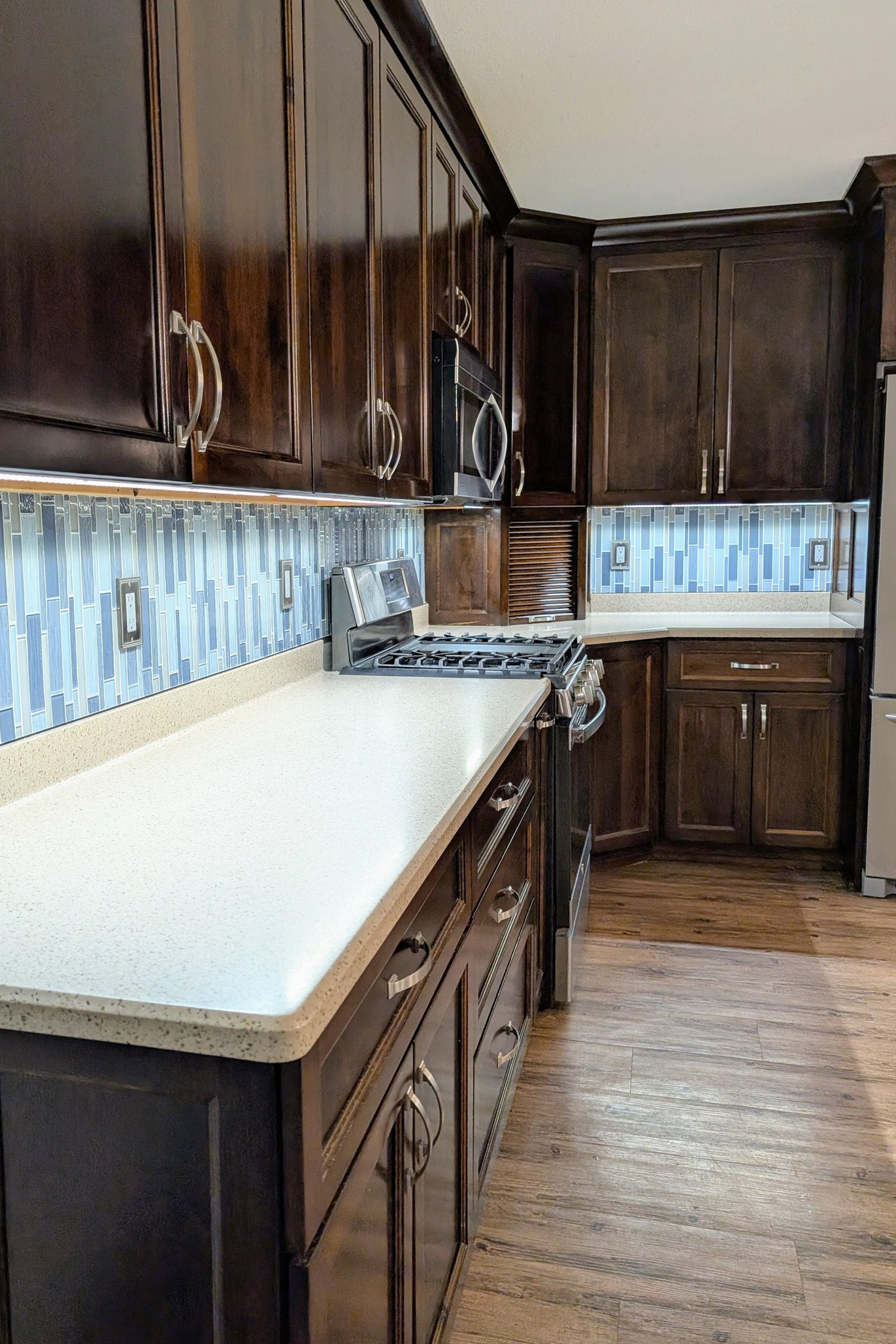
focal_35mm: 28
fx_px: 1045
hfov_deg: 46.2
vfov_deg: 65.5
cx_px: 365
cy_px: 659
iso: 113
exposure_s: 1/60
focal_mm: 6.9
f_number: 1.68
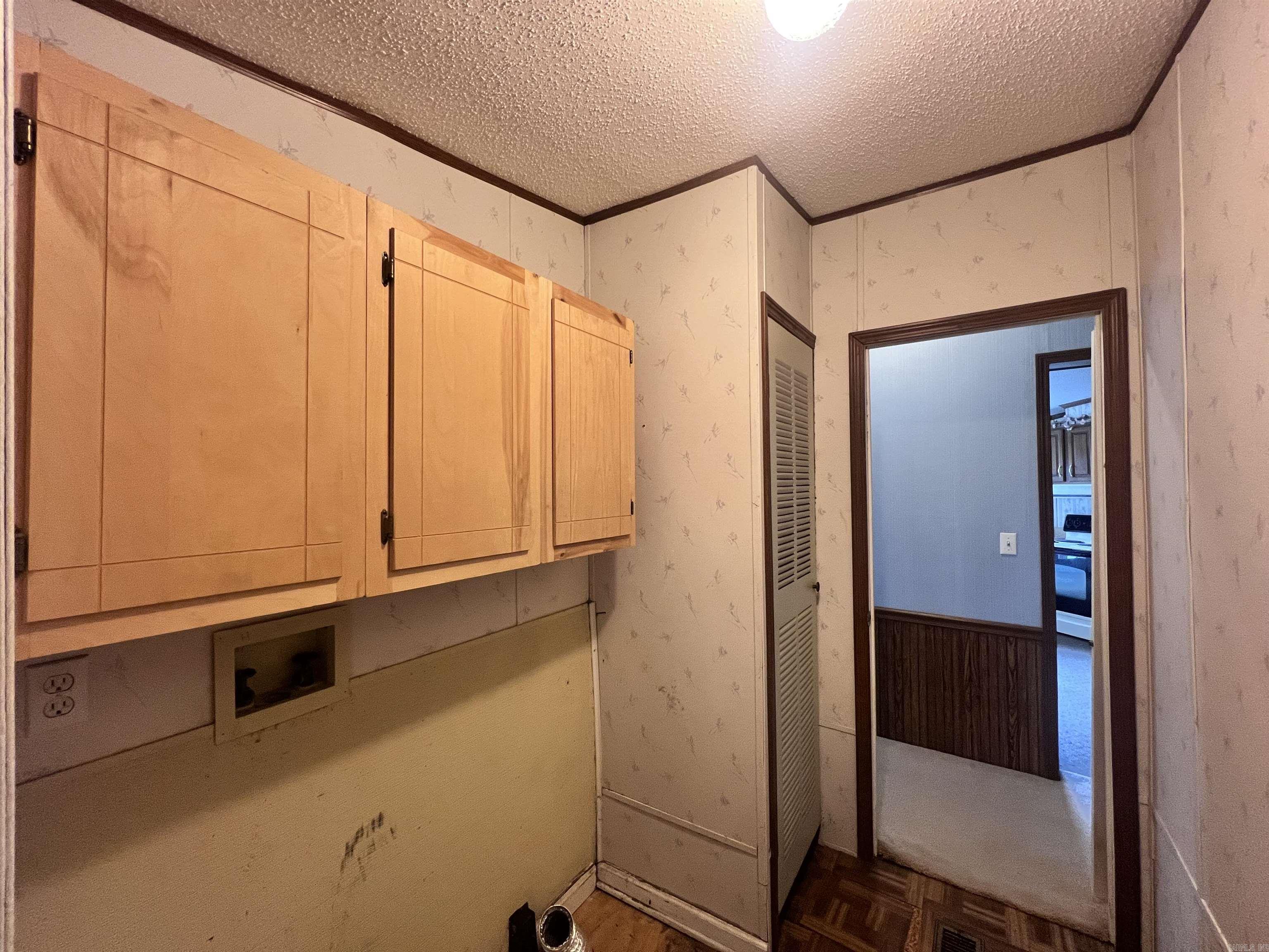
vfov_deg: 89.9
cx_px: 634
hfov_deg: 106.2
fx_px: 477
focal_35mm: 13
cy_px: 476
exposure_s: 1/60
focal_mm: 1.57
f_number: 1.8
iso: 320
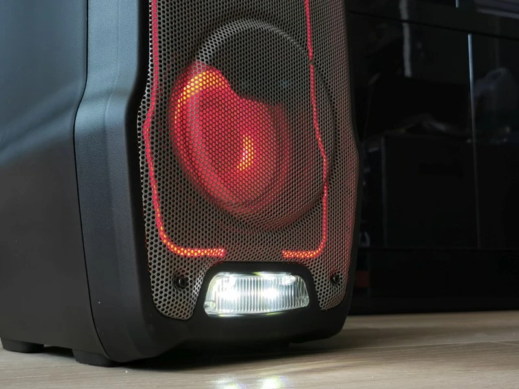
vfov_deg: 32.9
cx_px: 260
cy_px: 194
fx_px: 660
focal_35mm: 44
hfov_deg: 42.9
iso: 100
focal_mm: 5.56
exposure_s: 1/100
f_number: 1.6
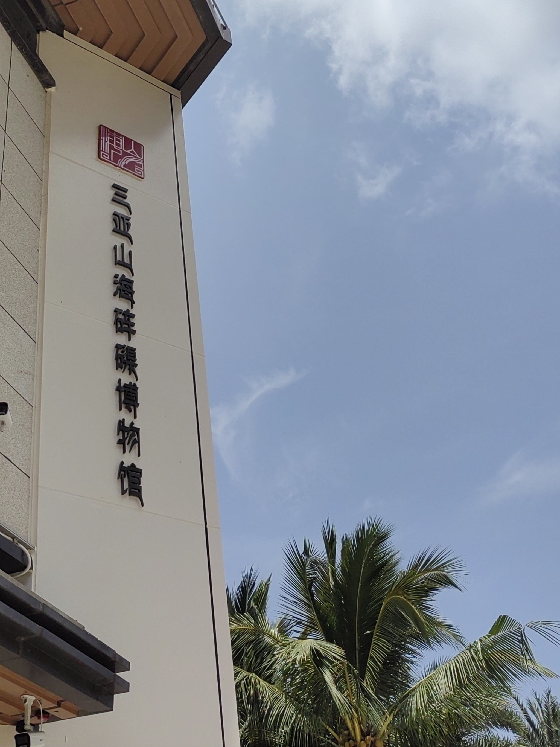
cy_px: 374
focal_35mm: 44
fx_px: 949
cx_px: 280
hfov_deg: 32.9
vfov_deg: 42.9
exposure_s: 1/10000
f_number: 1.9
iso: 50
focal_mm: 5.52
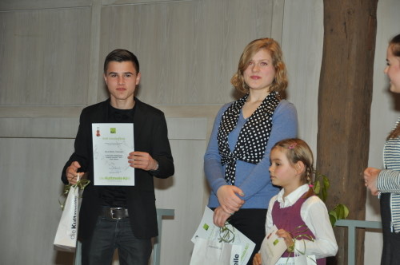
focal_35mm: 112
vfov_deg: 12.1
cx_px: 200
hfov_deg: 18.2
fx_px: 1248
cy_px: 132
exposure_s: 1/60
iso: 200
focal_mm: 75
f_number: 5
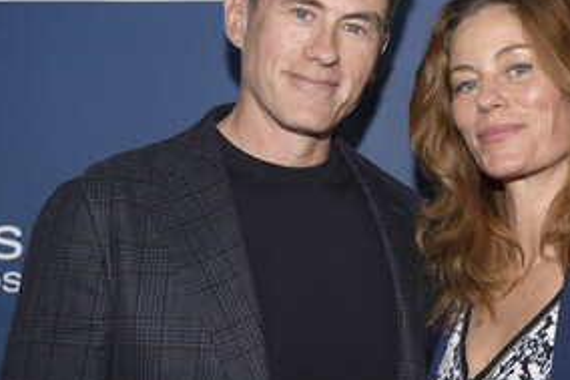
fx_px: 1282
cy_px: 163
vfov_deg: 16.8
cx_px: 429
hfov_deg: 24.8
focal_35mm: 81
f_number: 5.6
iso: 800
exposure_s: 1/200
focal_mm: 51
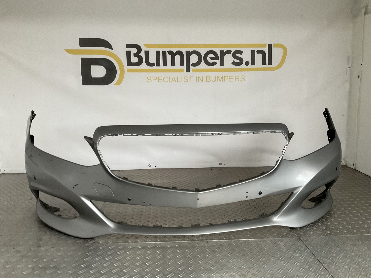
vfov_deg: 48.2
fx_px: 311
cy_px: 139
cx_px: 186
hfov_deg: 61.7
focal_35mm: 29
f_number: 1.8
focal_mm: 3
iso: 160
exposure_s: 1/50
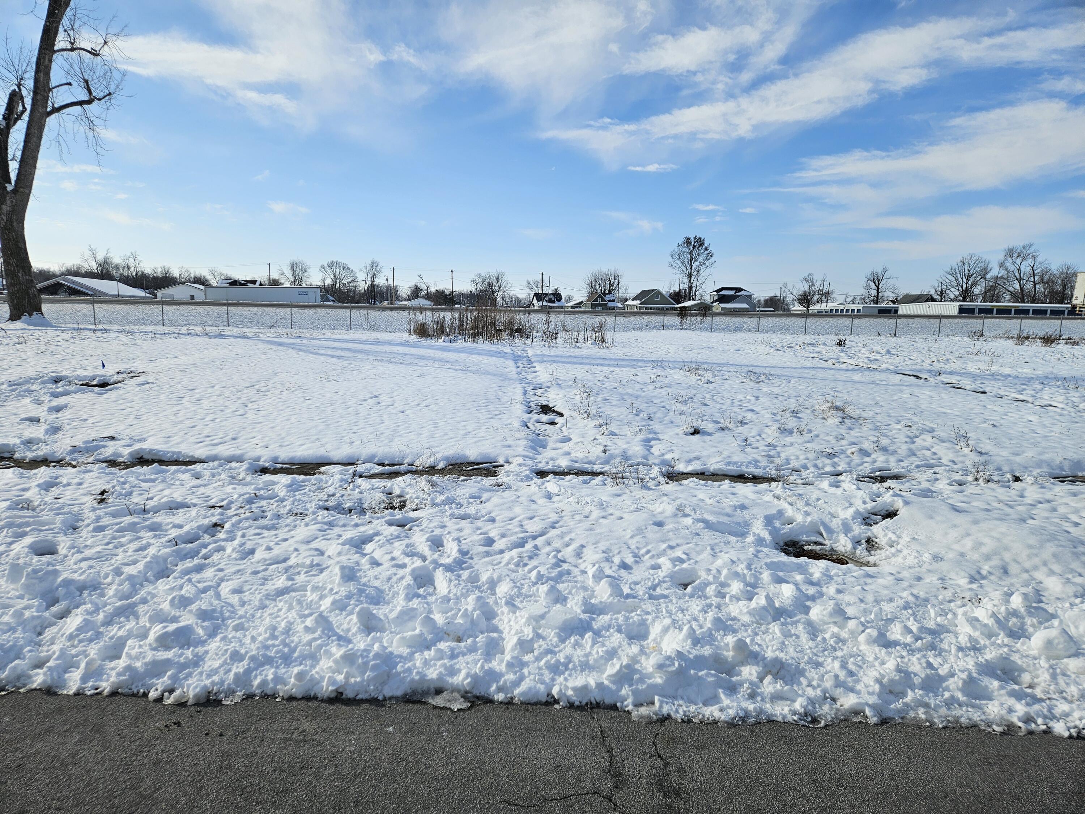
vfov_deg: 58.9
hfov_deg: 73.9
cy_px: 407
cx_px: 542
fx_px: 721
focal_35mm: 23
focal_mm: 5.4
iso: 25
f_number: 1.8
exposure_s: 1/4579
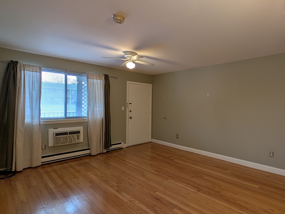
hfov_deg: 83.4
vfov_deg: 71.6
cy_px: 105
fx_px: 148
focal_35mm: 18
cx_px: 199
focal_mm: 2.23
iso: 84
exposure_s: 1/60
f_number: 1.95
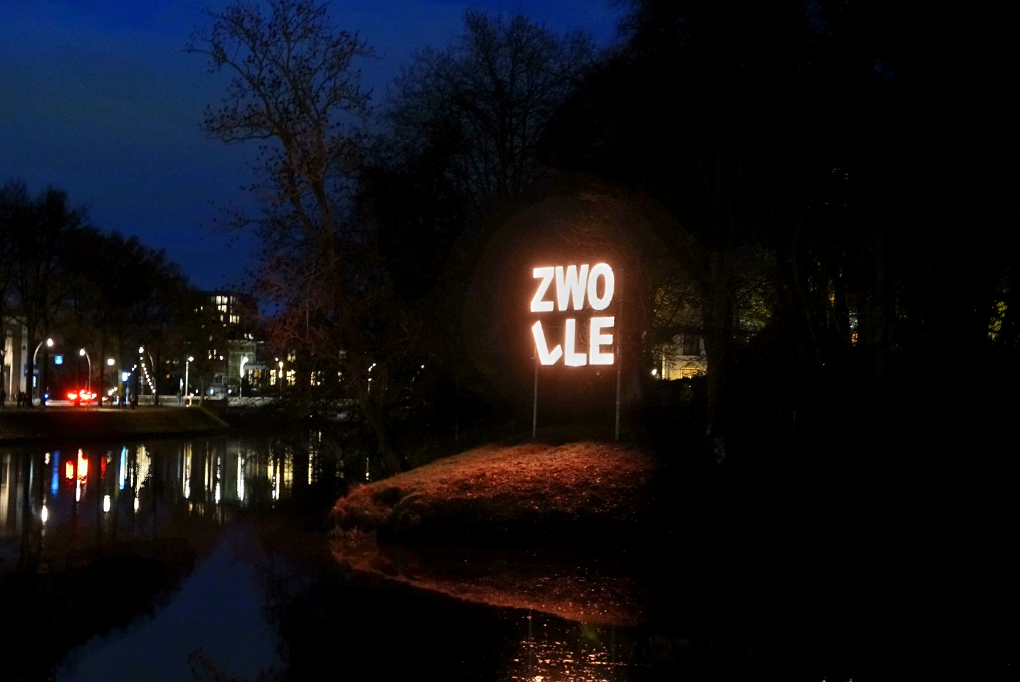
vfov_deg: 22.3
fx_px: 1730
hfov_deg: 32.9
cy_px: 341
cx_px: 510
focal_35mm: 61
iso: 1600
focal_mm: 22.19
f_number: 3.5
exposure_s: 1/4
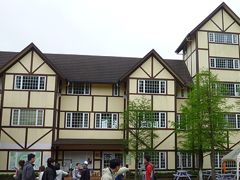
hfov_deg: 44.3
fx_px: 291
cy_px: 98
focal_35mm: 42
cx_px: 155
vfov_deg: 34.4
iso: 80
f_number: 4
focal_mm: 5.2
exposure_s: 1/100
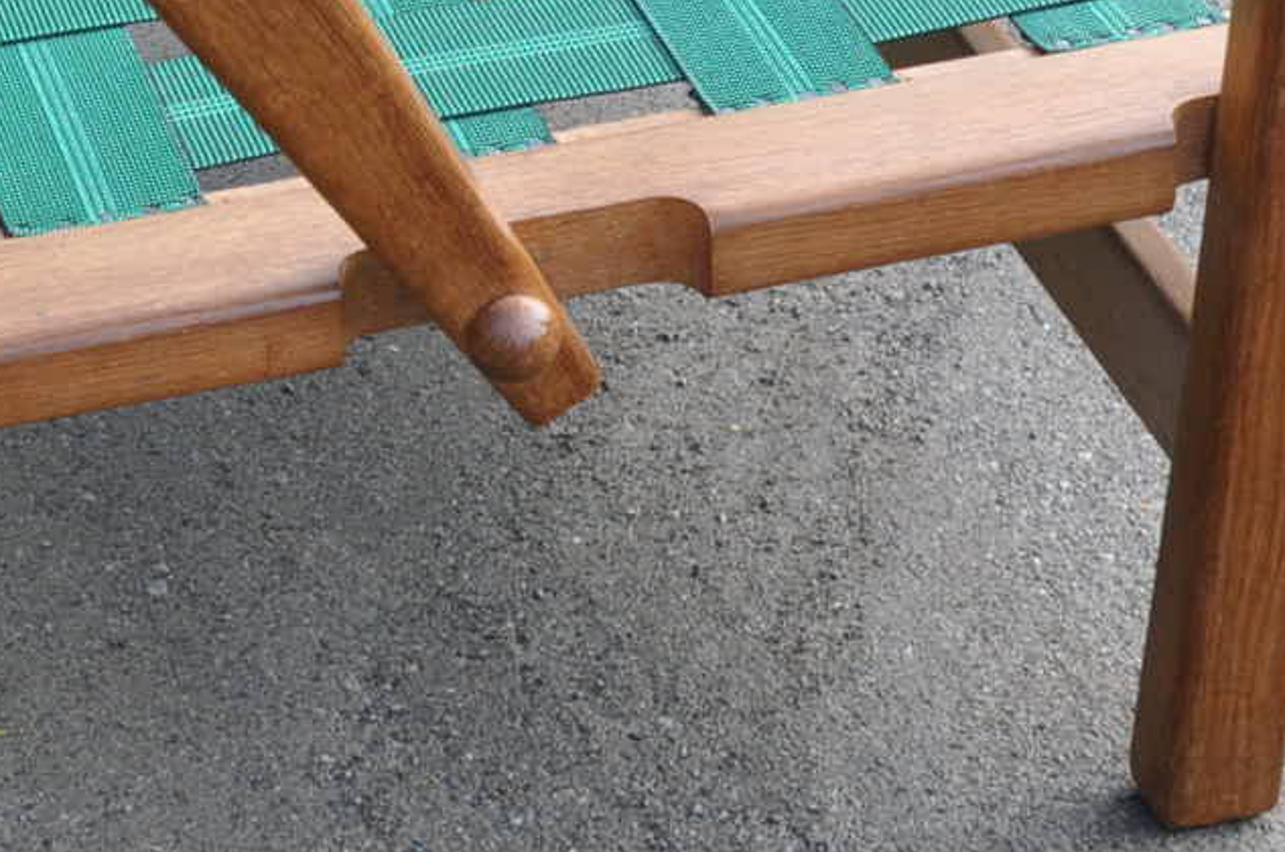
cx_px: 37
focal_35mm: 122
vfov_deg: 10.8
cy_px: -460
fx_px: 4348
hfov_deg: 16.5
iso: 500
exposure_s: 1/125
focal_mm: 24
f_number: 11
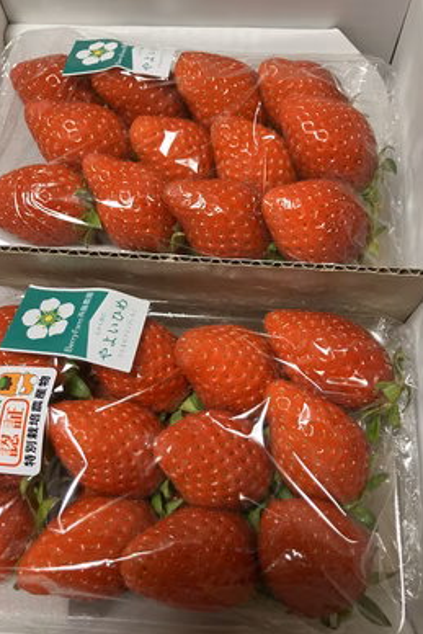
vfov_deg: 61.9
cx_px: 206
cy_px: 325
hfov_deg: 43.6
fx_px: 528
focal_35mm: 30
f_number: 1.8
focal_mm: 3.99
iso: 160
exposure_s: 1/50
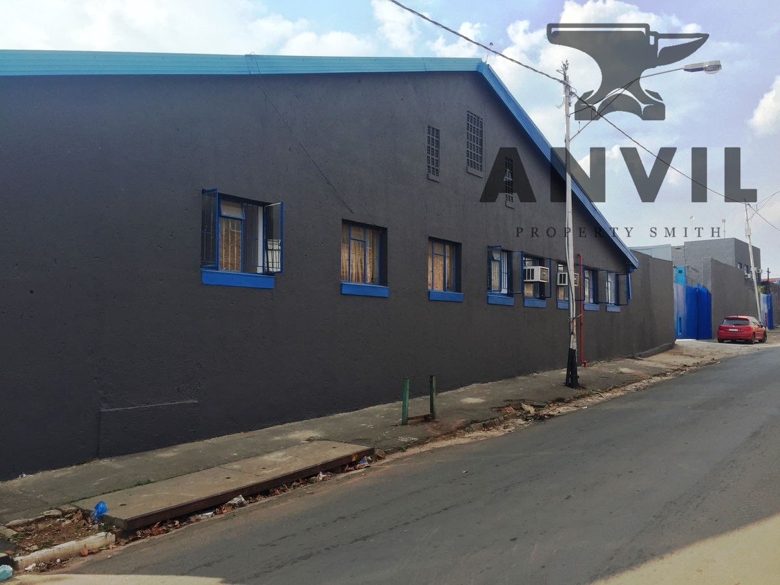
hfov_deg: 61.7
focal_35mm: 29
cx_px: 390
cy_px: 292
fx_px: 653
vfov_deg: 48.2
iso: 32
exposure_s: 1/1319
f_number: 2.2
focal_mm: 4.15
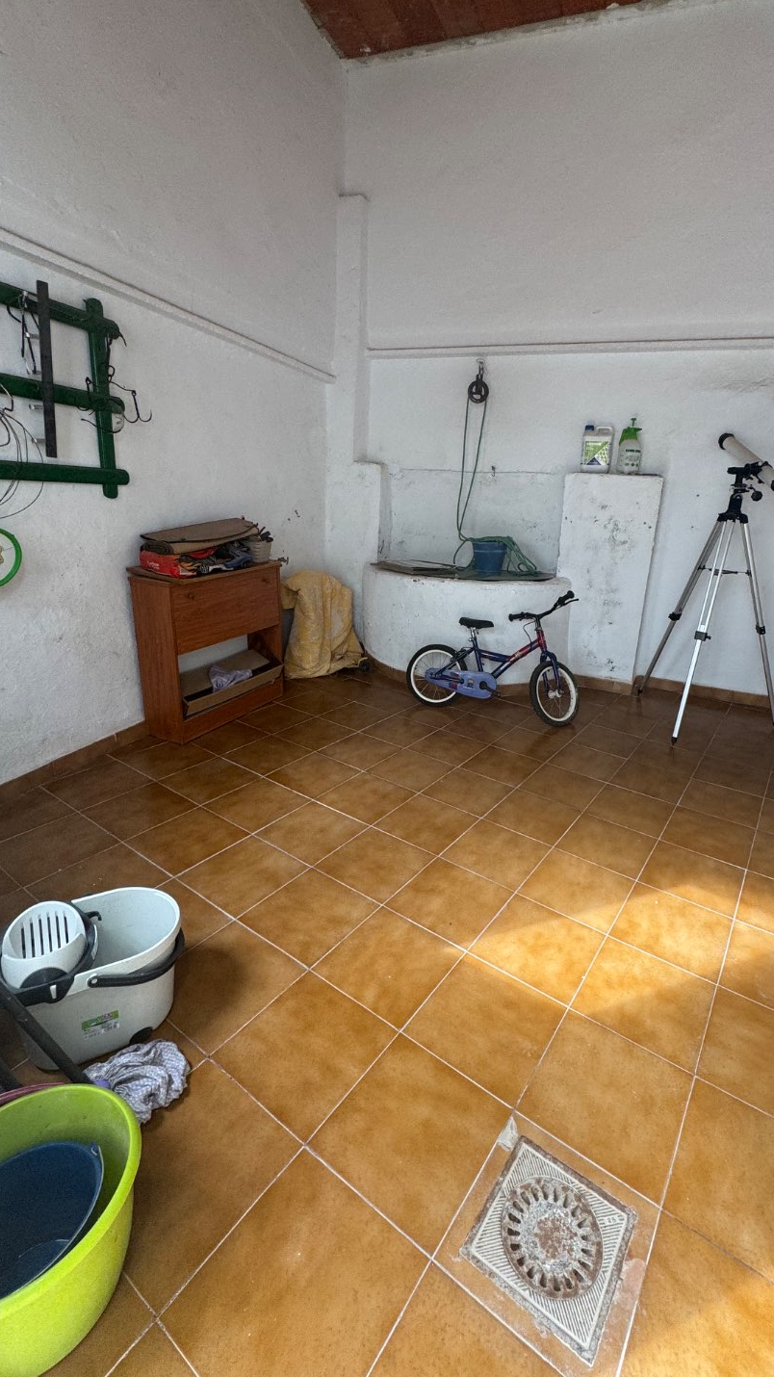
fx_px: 584
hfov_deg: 66.7
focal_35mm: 16
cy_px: 671
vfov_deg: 99.4
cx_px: 445
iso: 100
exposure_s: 1/99
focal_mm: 2.22
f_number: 2.2
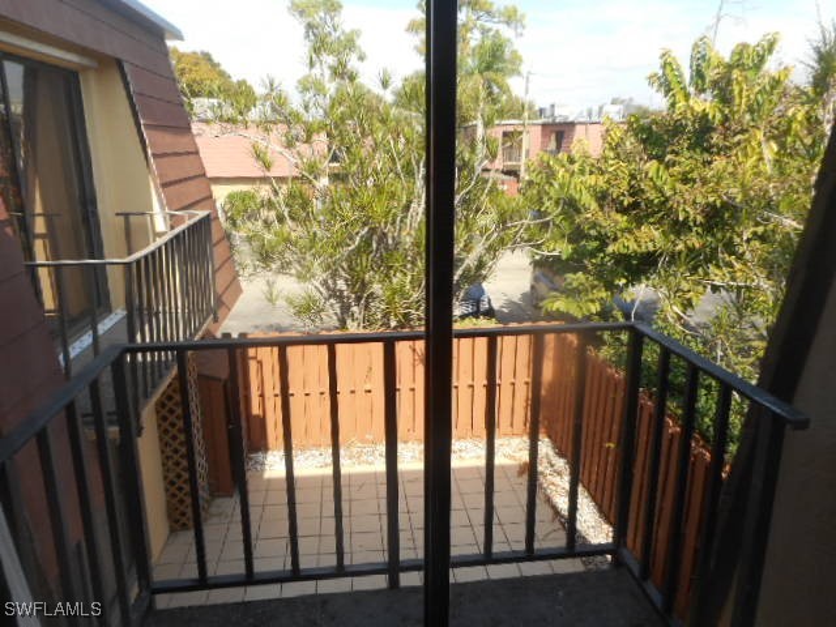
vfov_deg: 54.9
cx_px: 418
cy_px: 314
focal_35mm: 25
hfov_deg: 69.4
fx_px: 604
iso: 80
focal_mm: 4.5
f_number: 3.7
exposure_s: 1/200
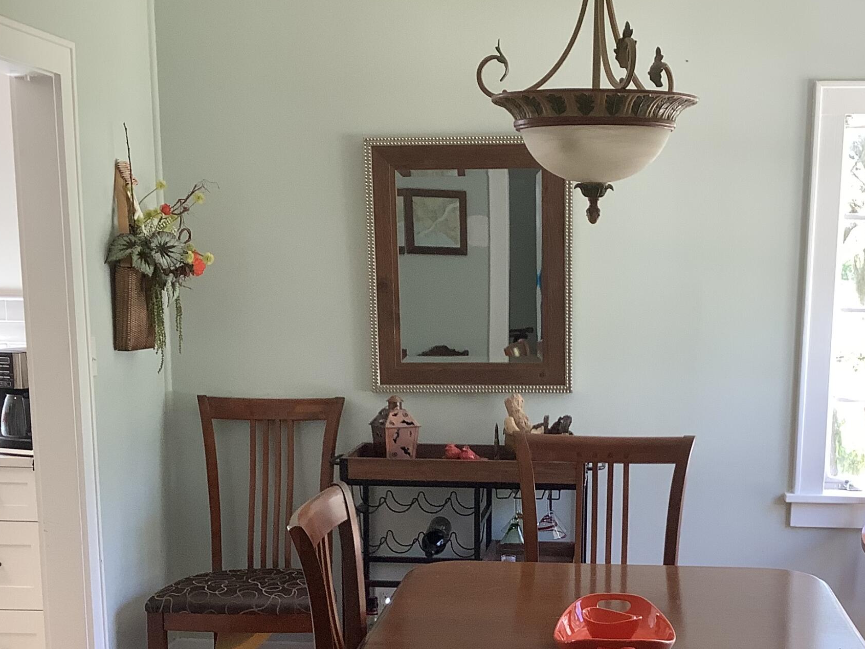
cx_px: 523
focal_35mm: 55
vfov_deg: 26.1
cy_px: 521
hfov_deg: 34.8
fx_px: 1374
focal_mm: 3.3
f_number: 2.4
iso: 50
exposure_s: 1/60
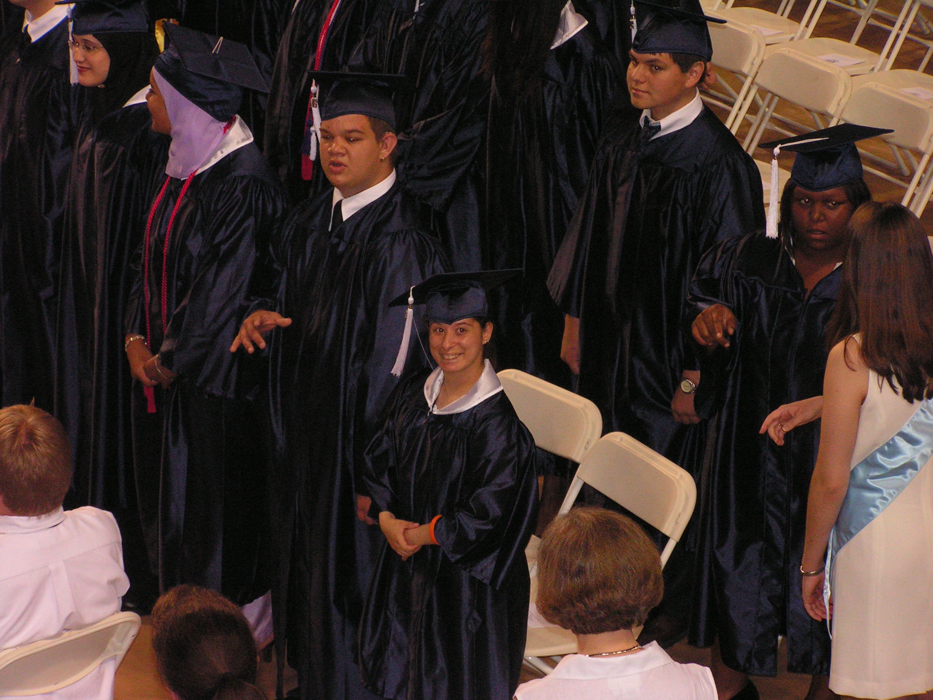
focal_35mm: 149
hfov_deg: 13.3
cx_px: 466
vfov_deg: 10.0
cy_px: 350
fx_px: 4016
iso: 200
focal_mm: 24.8
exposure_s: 1/160
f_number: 3.2
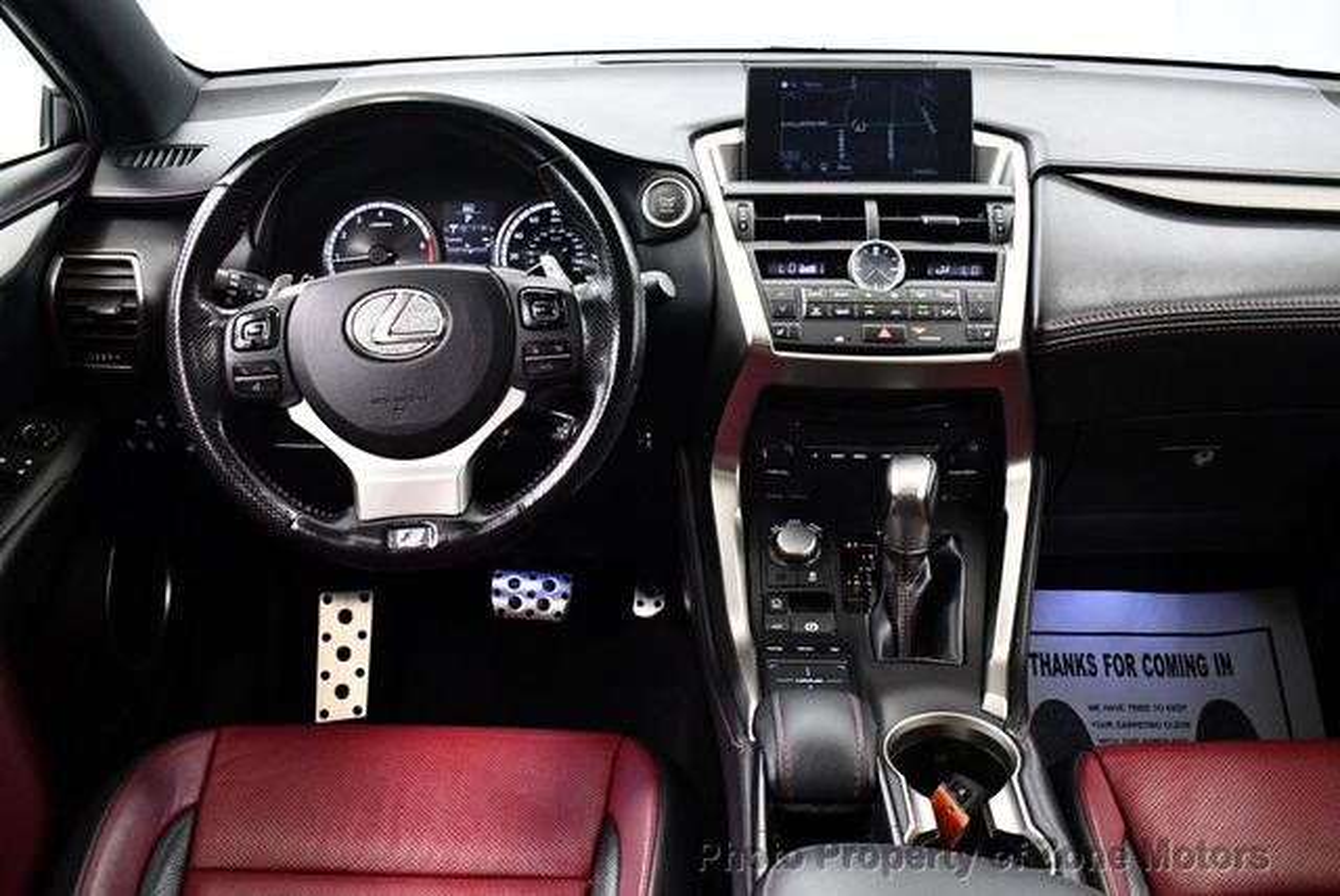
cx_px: 670
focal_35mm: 36
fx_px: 1341
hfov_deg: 53.1
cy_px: 448
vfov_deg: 36.9
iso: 3200
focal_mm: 18
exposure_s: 1/80
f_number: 3.5
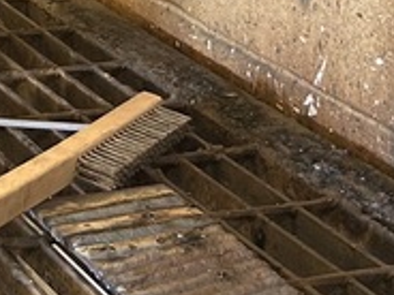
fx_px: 1650
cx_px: -231
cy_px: -30
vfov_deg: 10.1
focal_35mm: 145
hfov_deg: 12.8
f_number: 1.5
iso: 125
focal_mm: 5.7
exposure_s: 1/60
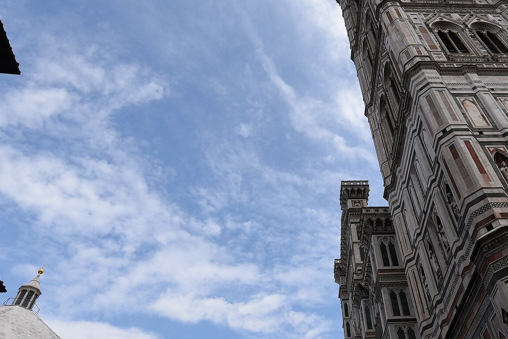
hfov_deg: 62.3
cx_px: 331
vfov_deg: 45.0
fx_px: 409
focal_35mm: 29
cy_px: 167
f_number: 10
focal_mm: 14
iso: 200
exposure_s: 1/400
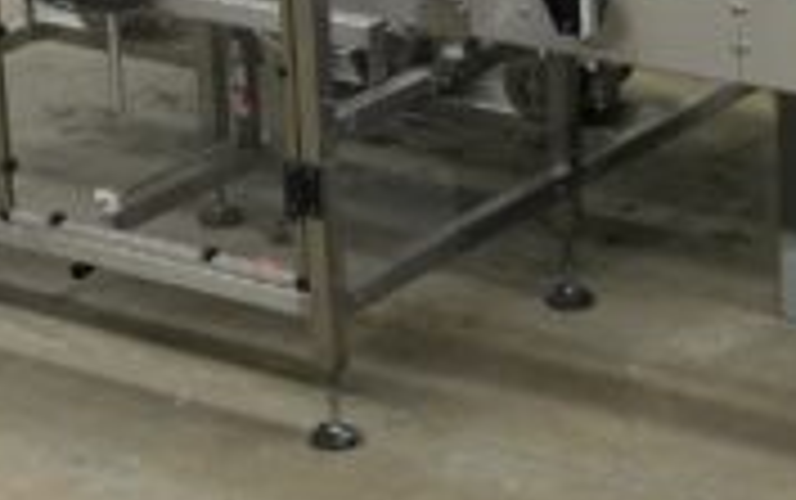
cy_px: -146
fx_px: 3496
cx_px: 400
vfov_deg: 8.1
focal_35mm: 161
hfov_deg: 13.0
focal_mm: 20.69
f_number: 4
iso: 320
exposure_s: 1/60
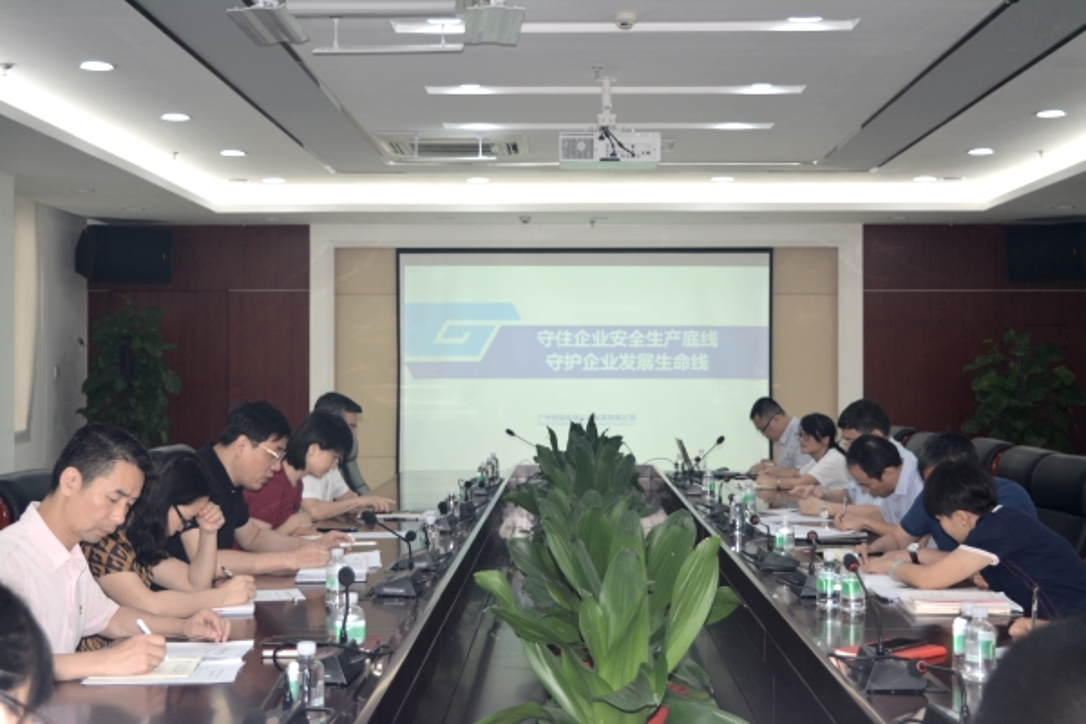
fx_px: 1584
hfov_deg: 37.9
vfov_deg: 25.8
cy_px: 362
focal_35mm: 52
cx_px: 543
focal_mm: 35
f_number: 4.5
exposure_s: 1/125
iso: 400
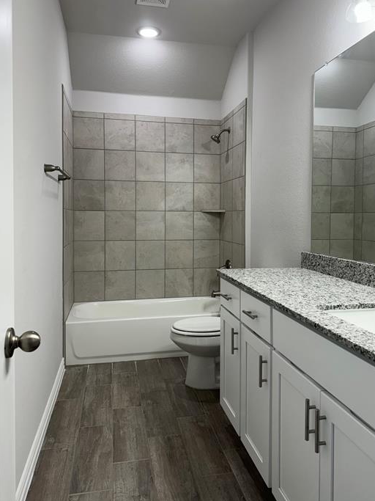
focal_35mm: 27
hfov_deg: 51.3
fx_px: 390
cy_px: 222
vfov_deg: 65.1
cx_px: 198
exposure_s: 1/120
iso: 100
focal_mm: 6.86
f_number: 1.78
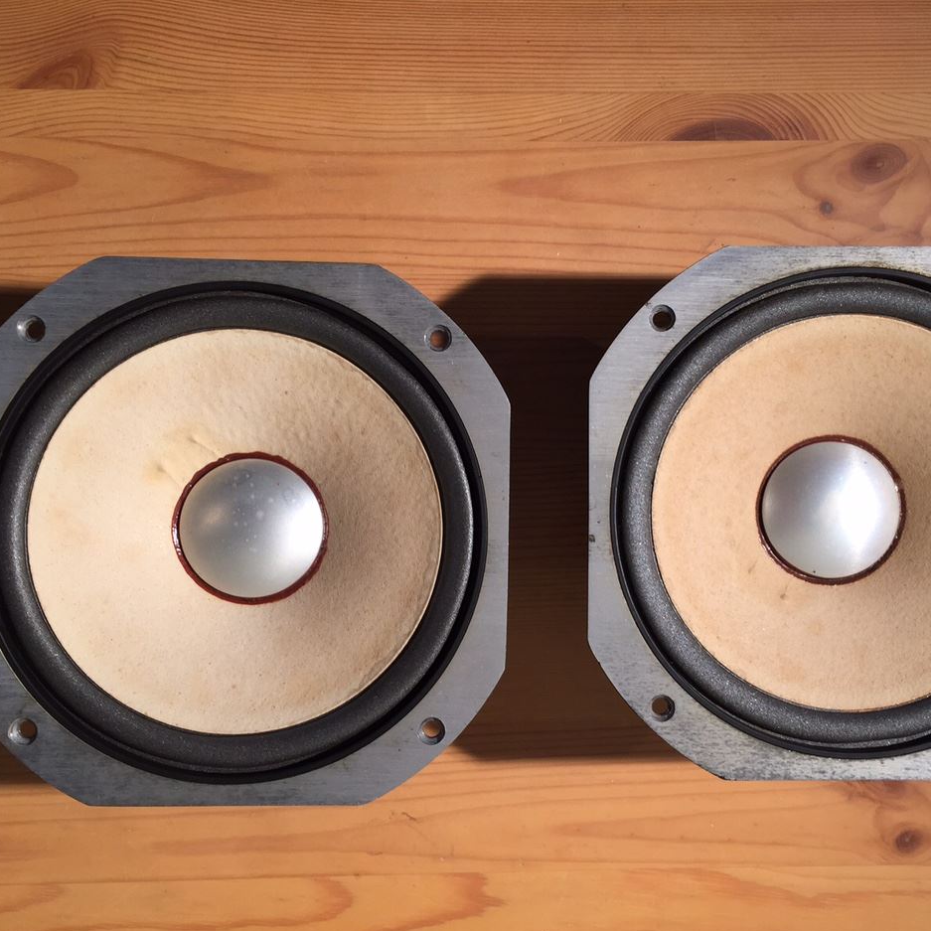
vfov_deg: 47.2
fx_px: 1065
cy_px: 476
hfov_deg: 47.1
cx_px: 518
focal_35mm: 35
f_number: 2.2
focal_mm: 4.15
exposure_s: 1/229
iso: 32
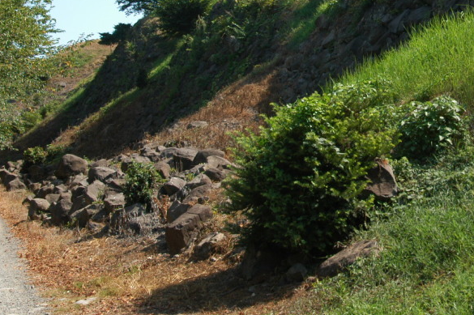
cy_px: 69
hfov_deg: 31.1
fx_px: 829
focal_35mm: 63
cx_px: 378
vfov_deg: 21.3
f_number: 8
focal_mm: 24
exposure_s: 1/250
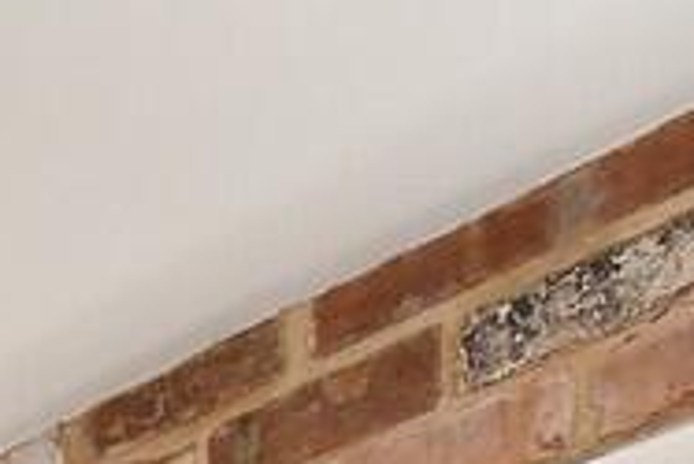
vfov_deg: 12.0
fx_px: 1582
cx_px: -612
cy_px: 1234
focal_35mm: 82
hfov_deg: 18.4
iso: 800
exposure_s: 1/200
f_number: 10
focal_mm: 10
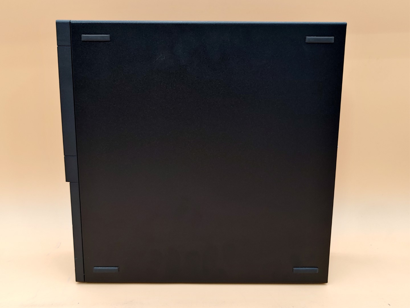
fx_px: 462
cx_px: 205
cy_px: 154
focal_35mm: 39
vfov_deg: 36.8
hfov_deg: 47.9
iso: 50
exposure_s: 1/60
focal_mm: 4.36
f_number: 1.8
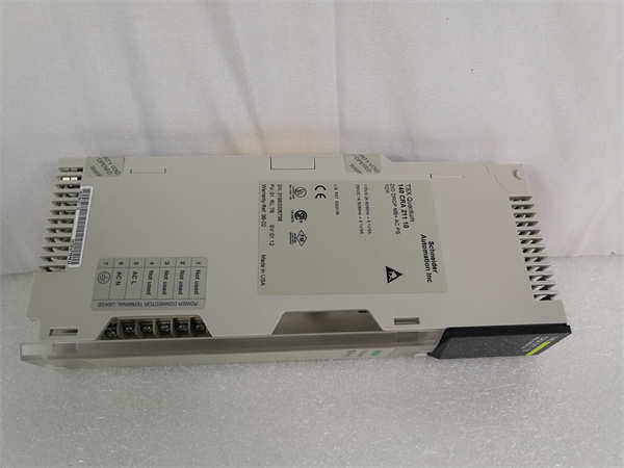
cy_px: 234
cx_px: 312
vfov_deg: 51.4
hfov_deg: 65.3
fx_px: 487
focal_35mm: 27
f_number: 1.8
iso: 50
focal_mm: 3.95
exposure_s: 1/100
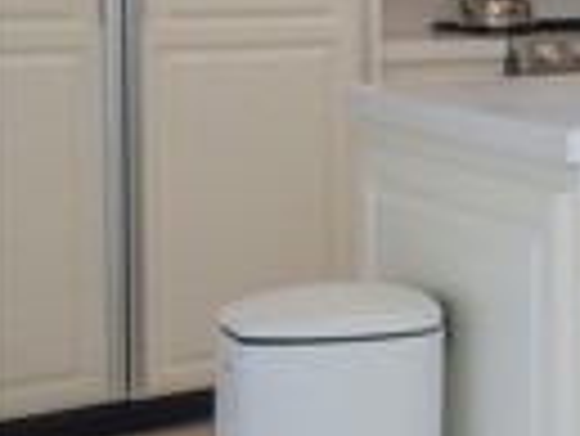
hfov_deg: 14.1
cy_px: 13
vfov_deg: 16.3
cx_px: 1430
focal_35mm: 89
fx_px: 1493
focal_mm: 9
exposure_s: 1/160
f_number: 8
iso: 1600
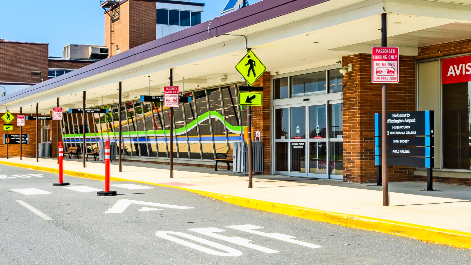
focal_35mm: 55
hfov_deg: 37.8
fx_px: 687
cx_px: 222
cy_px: 195
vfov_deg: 21.7
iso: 32
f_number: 14
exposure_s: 1/640
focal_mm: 19
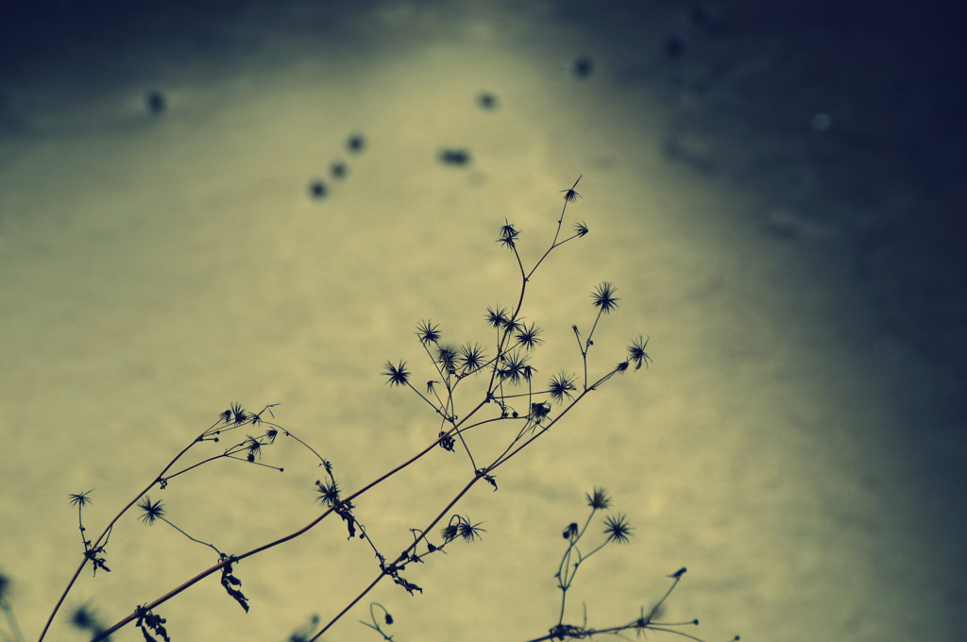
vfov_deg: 6.1
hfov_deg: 9.2
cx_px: 484
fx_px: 6036
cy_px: 321
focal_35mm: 225
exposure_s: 1/500
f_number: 8
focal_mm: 150
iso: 100
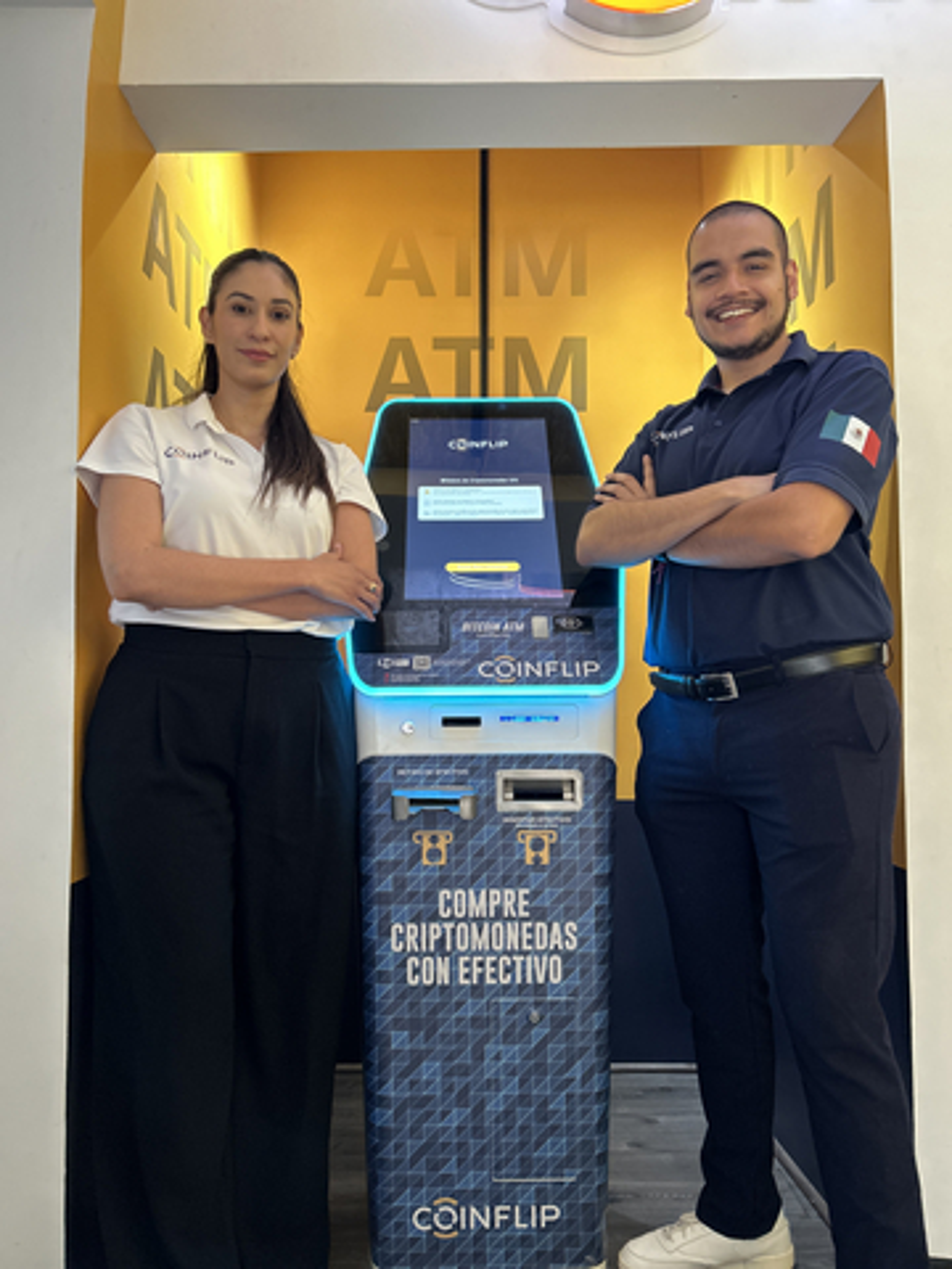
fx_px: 953
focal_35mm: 26
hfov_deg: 53.1
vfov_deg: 67.3
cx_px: 476
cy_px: 634
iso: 400
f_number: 1.5
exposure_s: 1/60
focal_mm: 5.7
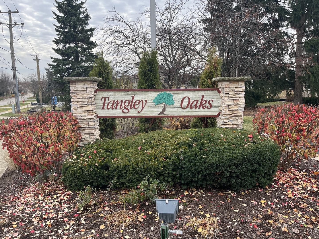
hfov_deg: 67.3
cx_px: 160
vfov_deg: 53.1
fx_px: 240
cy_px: 120
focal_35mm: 26
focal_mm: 5.1
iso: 50
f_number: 1.6
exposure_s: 1/477
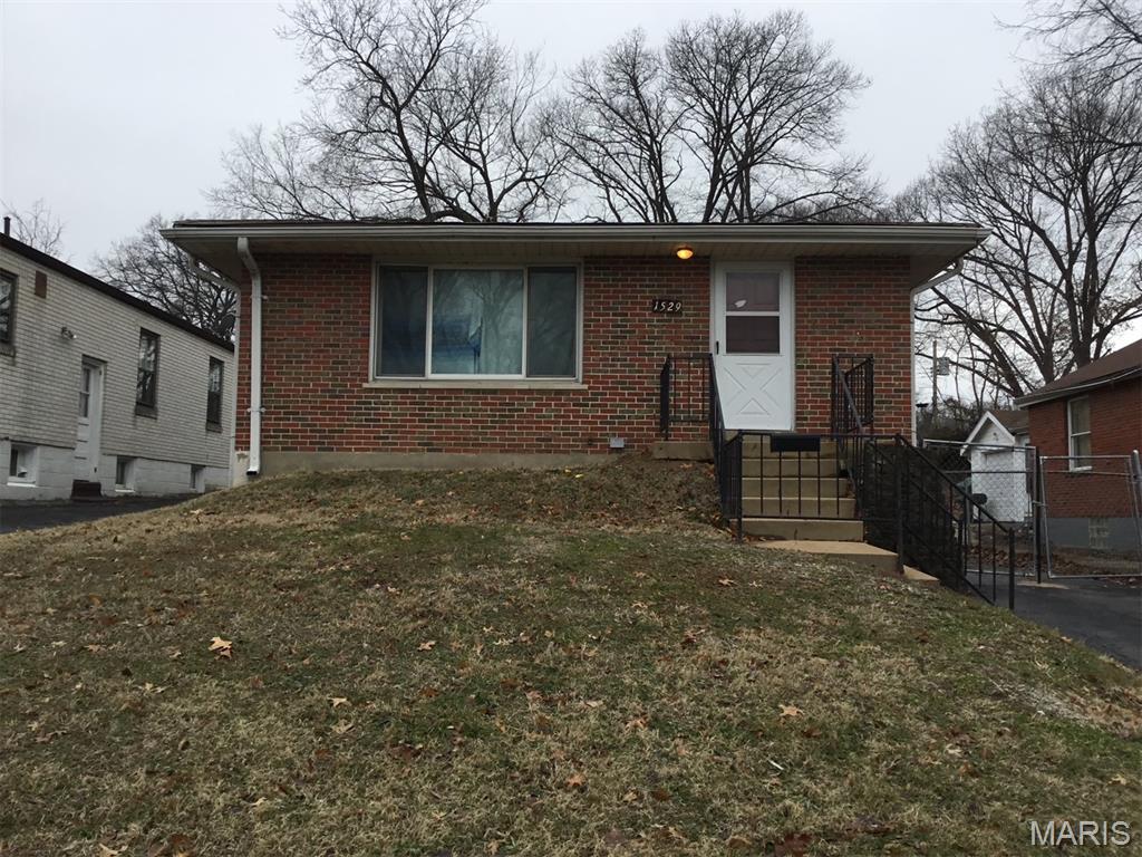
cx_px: 571
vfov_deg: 45.4
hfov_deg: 58.4
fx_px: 1023
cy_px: 428
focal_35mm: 31
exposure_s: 1/494
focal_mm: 3.3
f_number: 2.4
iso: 25
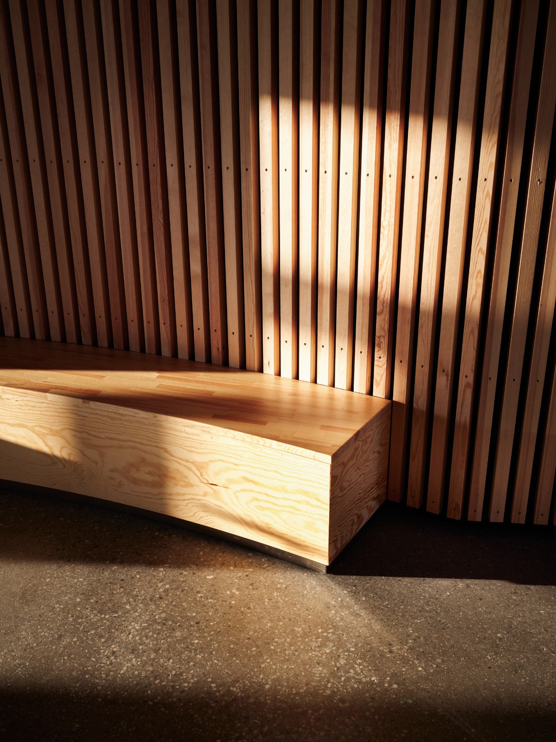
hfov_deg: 39.6
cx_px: 278
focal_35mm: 36
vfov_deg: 51.4
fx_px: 771
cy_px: 371
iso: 400
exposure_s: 1/160
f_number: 5.6
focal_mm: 45
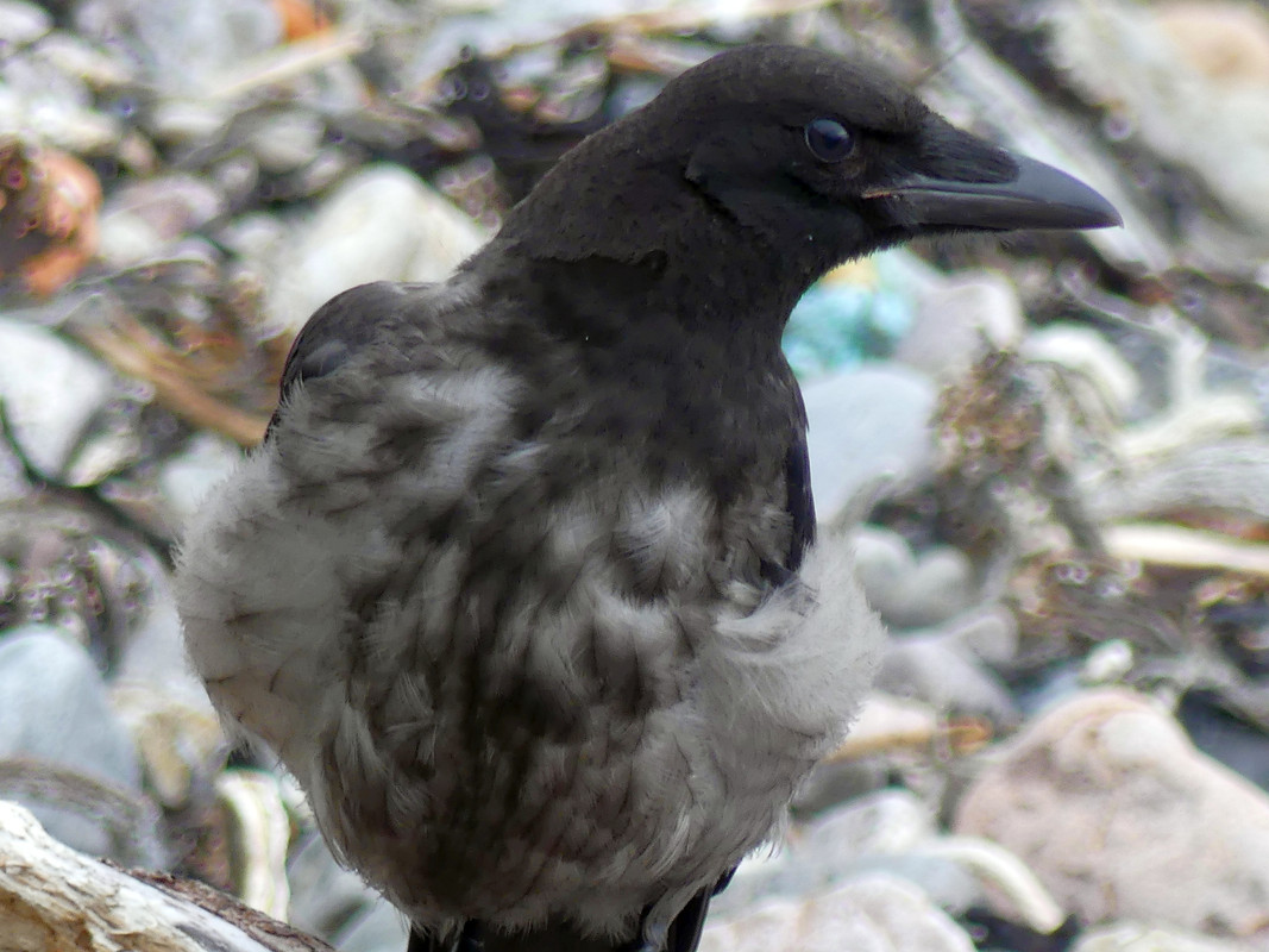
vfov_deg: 1.2
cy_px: 476
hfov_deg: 1.7
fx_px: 43986
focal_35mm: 1200
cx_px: 634
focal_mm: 108
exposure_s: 1/250
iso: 100
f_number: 3.5
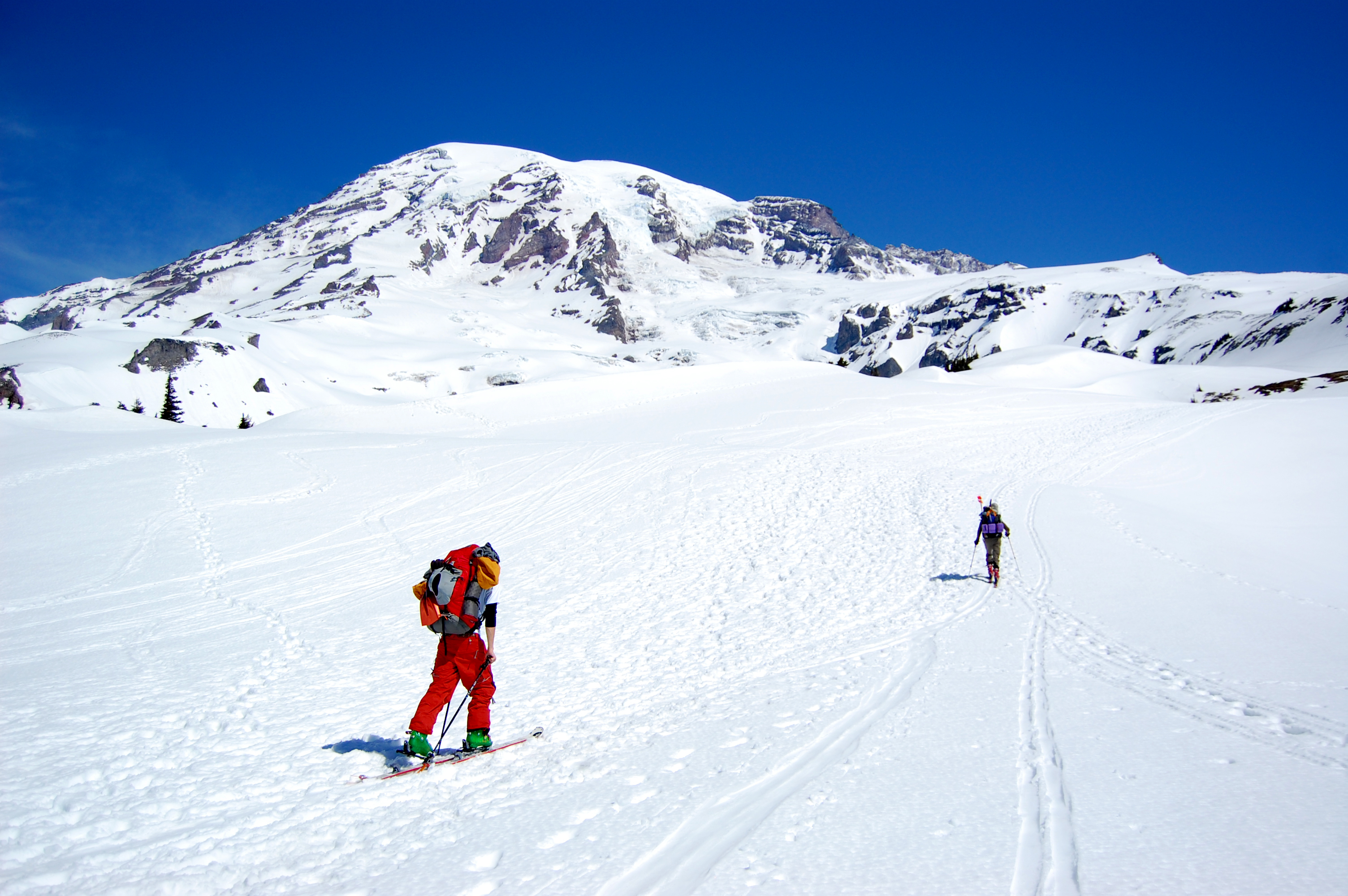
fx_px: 1066
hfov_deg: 64.6
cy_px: 448
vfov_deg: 45.6
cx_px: 674
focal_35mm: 28
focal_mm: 19
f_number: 4
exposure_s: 1/4000
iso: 200
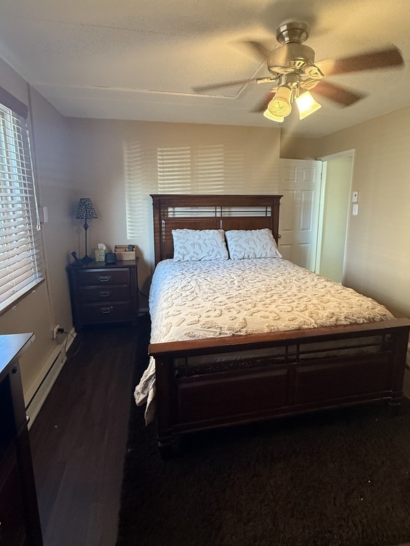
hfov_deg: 68.6
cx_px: 218
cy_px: 254
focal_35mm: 19
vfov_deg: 84.5
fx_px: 300
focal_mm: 2.22
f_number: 2.2
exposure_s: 1/60
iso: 400
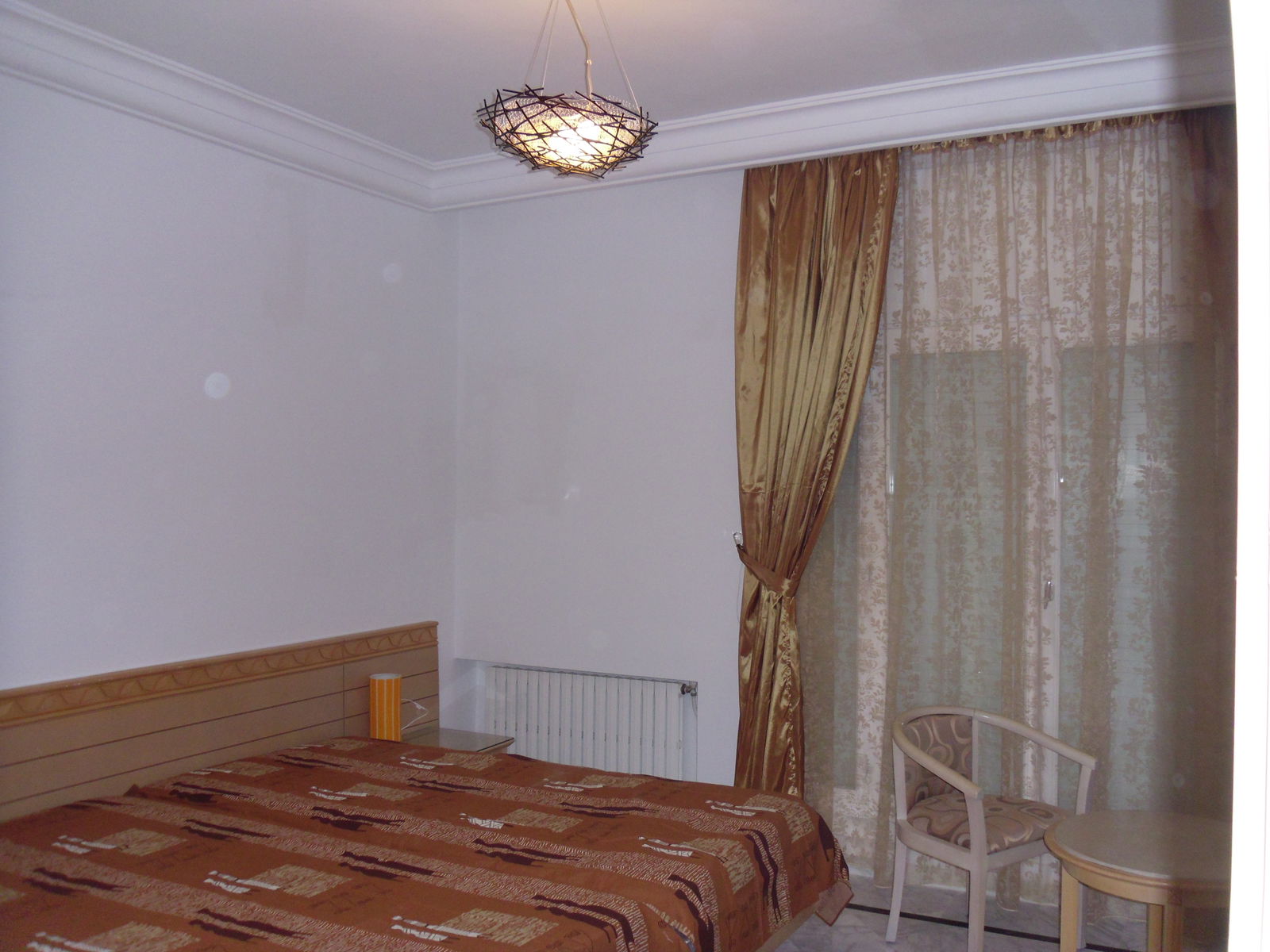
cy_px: 476
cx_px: 635
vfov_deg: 45.4
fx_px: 1137
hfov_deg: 58.4
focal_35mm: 31
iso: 200
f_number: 3.3
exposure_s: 1/45
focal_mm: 5.6
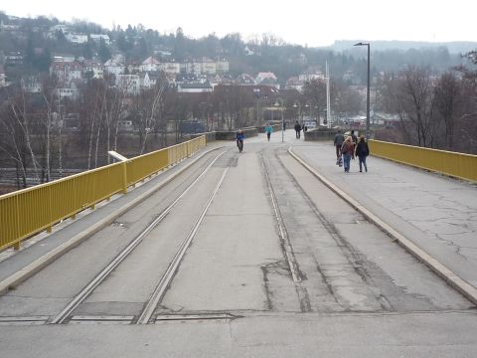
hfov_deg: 38.2
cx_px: 238
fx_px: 689
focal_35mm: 50
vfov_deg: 29.1
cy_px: 179
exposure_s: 1/320
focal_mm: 5.2
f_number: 4
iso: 100
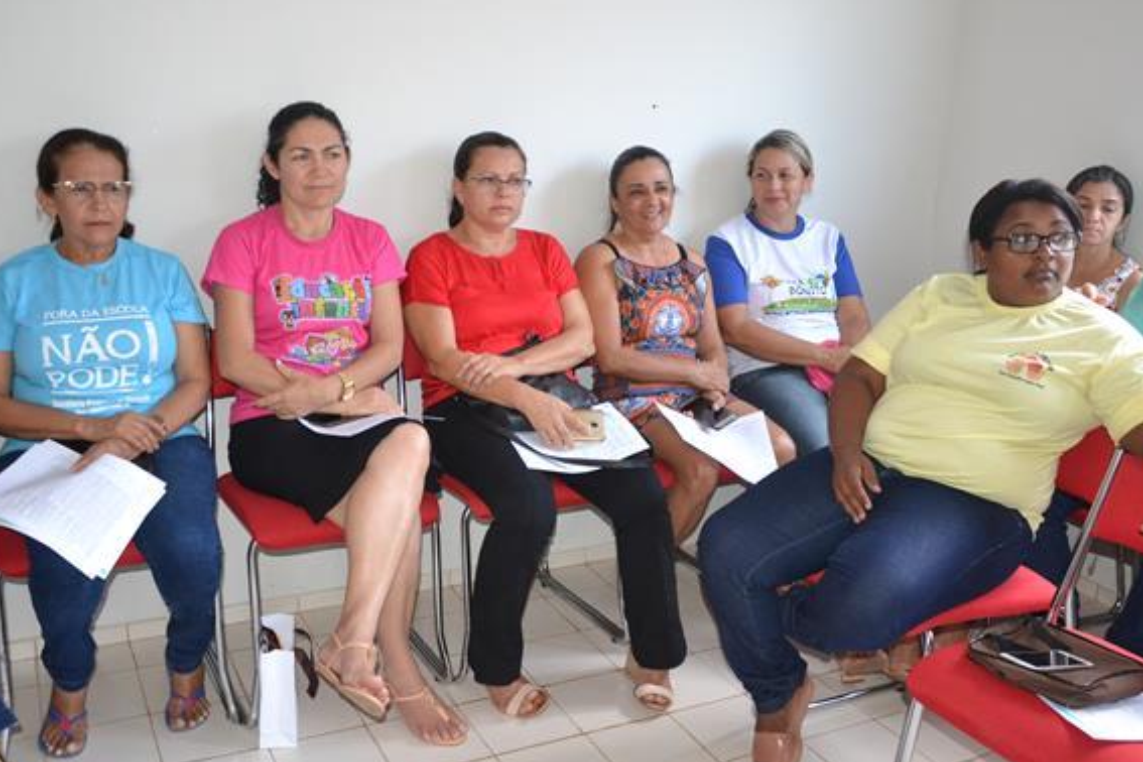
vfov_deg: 37.3
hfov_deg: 53.7
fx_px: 1129
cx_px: 566
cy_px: 354
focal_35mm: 36
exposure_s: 1/60
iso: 1800
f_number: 3.8
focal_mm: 21
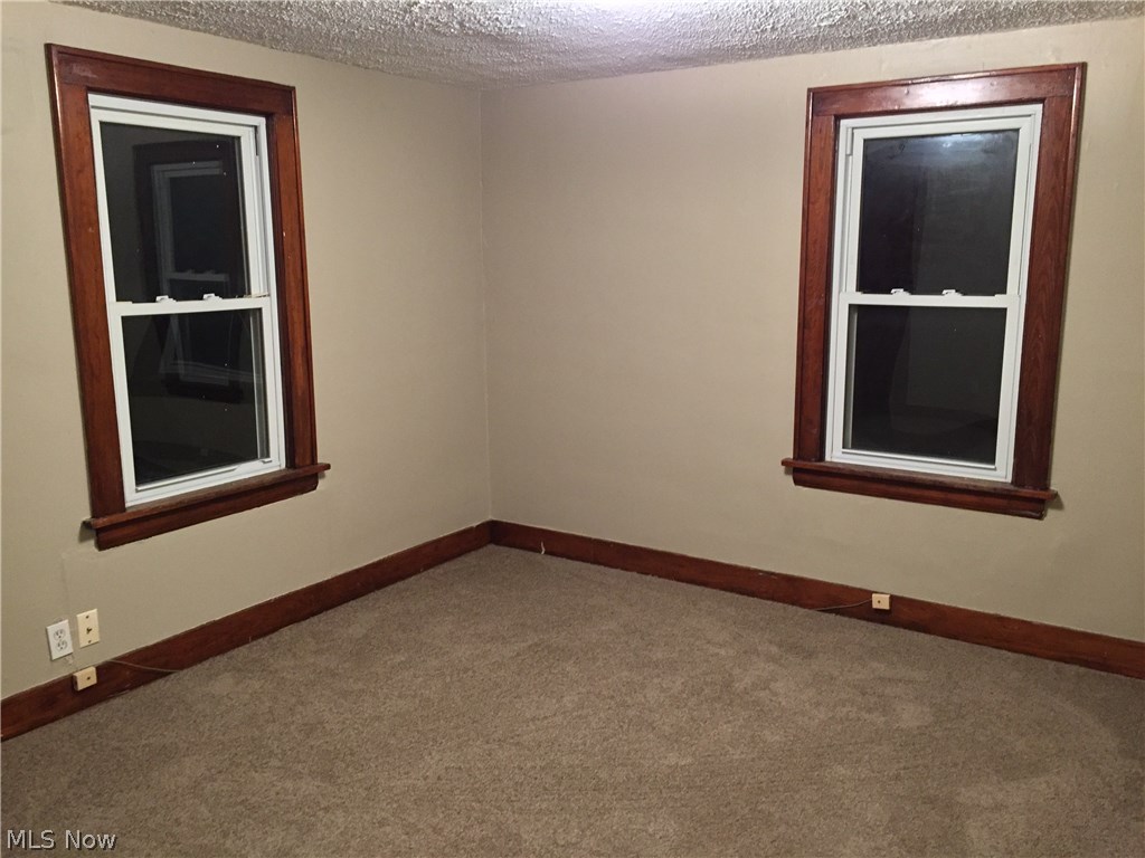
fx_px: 959
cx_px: 572
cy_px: 429
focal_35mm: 29
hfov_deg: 61.7
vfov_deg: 48.2
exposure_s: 1/30
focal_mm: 4.15
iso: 320
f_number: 2.2
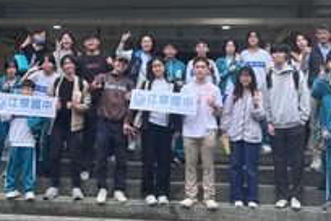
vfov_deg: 24.9
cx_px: 144
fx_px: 487
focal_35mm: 53
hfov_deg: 37.5
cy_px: 28
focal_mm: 5.7
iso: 50
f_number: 1.5
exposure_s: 1/302
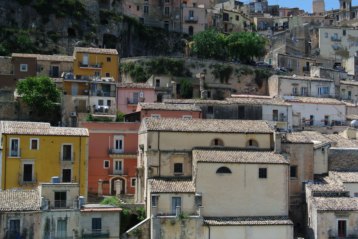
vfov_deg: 23.1
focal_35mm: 59
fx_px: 587
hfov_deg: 33.9
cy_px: 120
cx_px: 179
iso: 100
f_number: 5.6
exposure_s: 1/250
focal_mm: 21.9
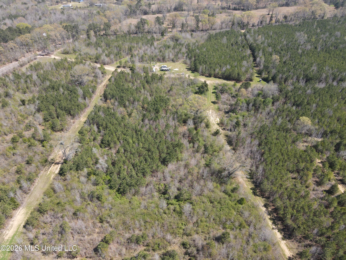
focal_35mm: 24
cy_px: 130
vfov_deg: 56.8
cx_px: 173
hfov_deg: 71.6
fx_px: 240
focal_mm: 4.5
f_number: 2.8
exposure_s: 1/320
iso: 100
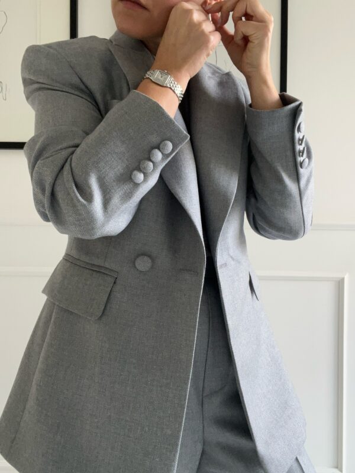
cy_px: 236
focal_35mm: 30
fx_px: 410
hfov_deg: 46.8
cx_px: 178
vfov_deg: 60.0
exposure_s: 1/91
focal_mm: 2.71
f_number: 2.2
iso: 100
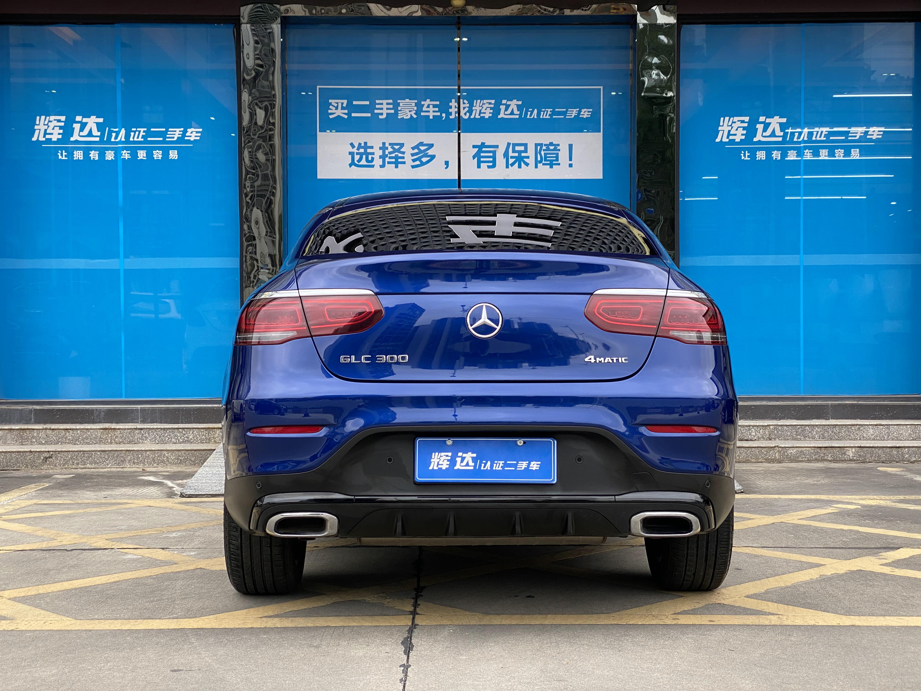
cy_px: 346
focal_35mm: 52
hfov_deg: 36.8
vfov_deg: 28.0
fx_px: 1384
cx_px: 460
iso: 20
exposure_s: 1/311
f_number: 2
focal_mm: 6
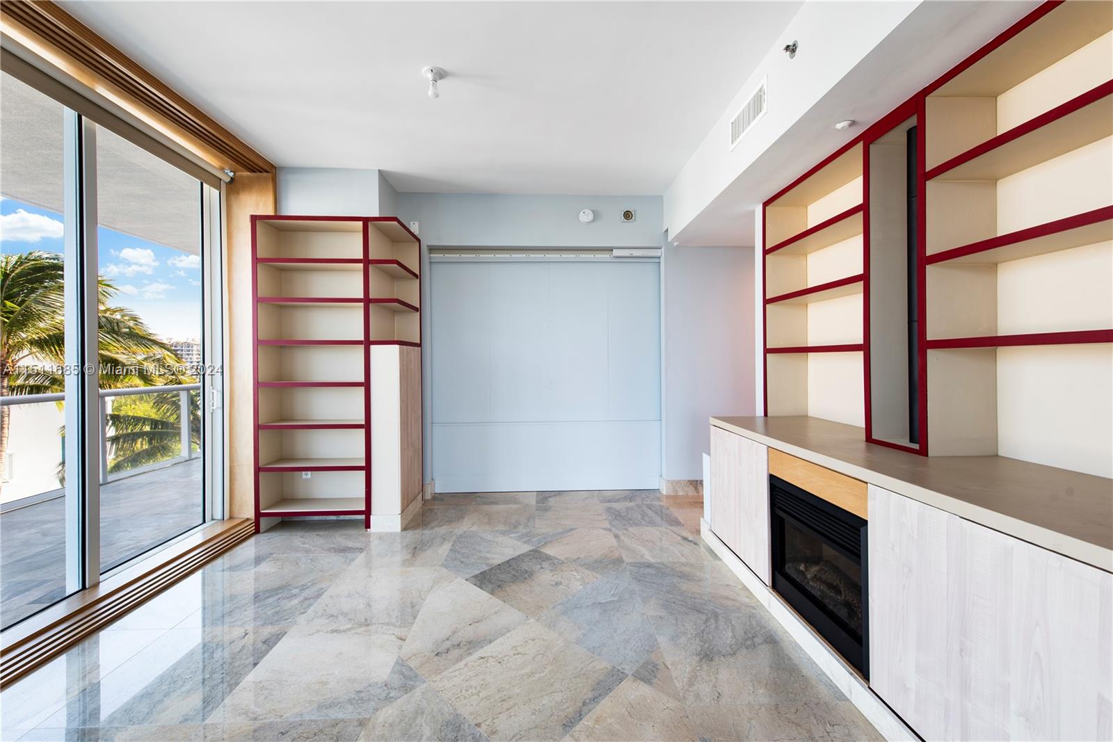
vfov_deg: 81.2
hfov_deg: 104.2
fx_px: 433
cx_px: 556
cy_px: 371
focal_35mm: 14
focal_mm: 14
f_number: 9
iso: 100
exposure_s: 1/13
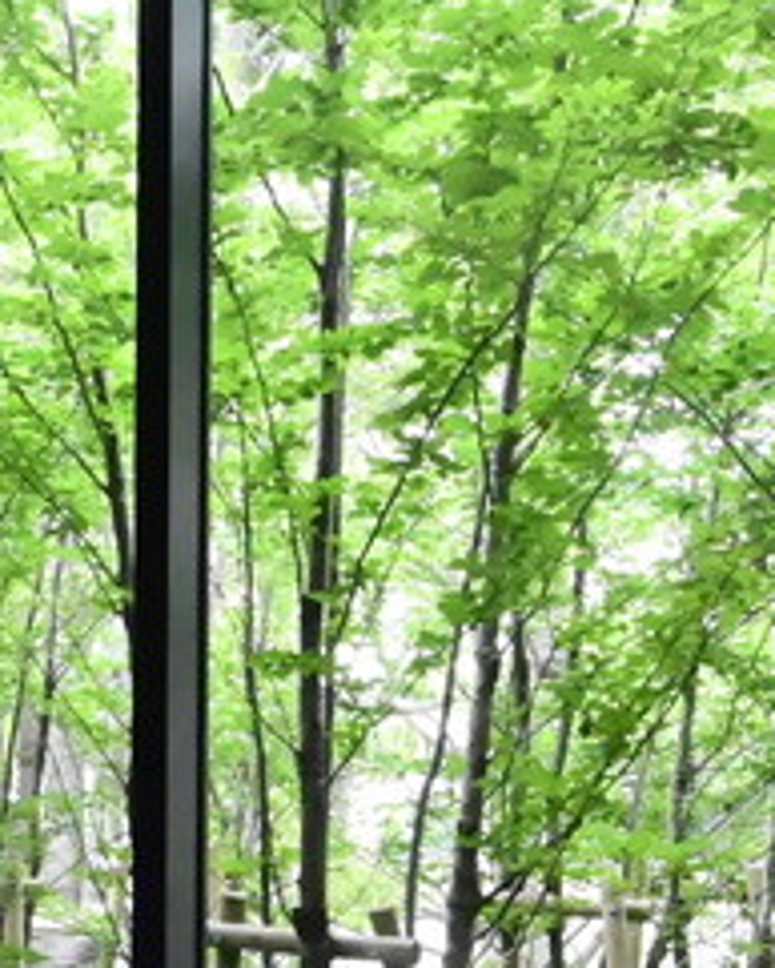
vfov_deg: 19.4
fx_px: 2808
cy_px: 747
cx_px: -659
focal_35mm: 98
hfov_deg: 13.8
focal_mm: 14
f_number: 5.6
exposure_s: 1/640
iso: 5000
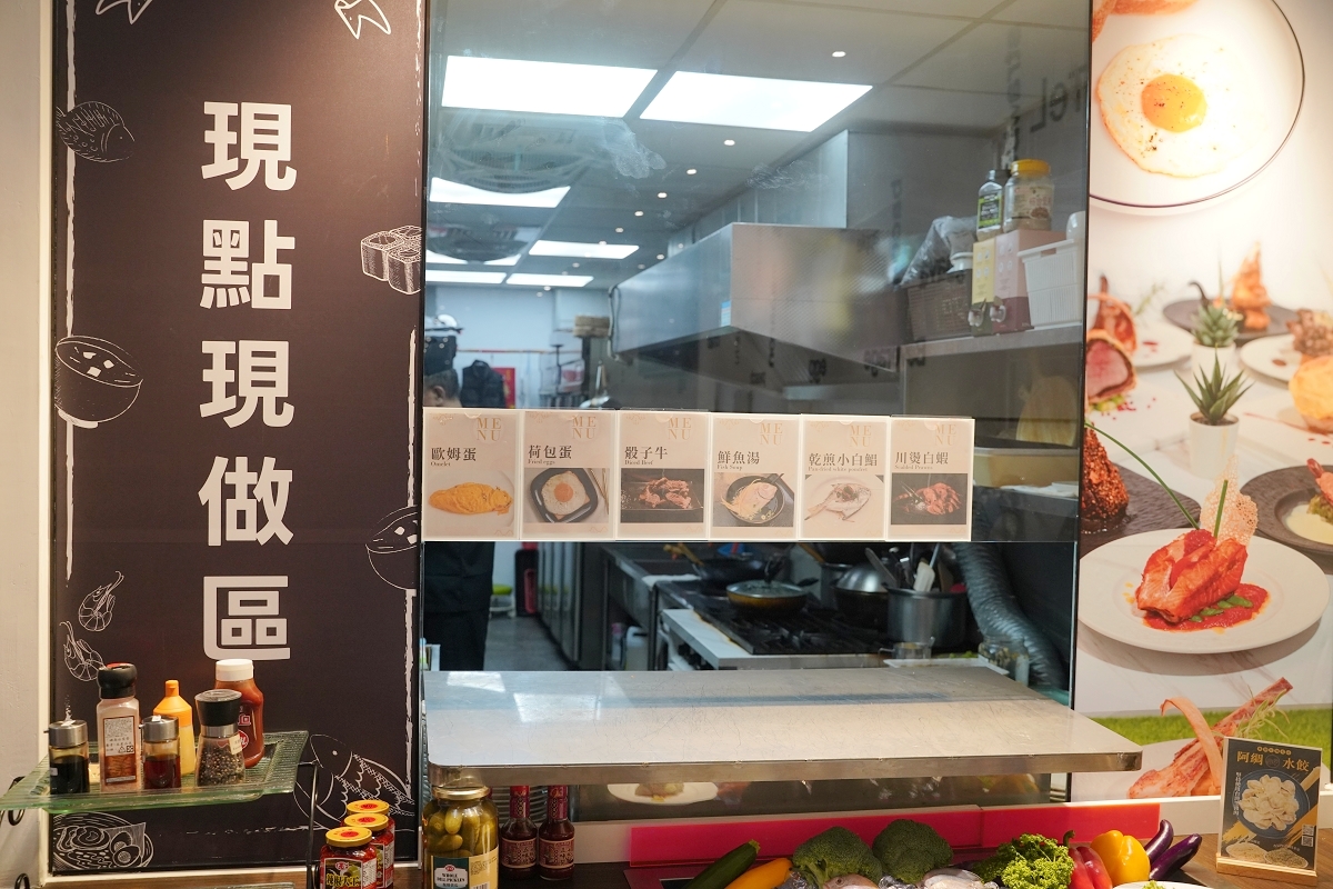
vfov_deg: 38.9
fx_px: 1259
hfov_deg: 55.8
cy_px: 444
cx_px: 666
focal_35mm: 34
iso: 1600
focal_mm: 34
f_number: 4
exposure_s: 1/160
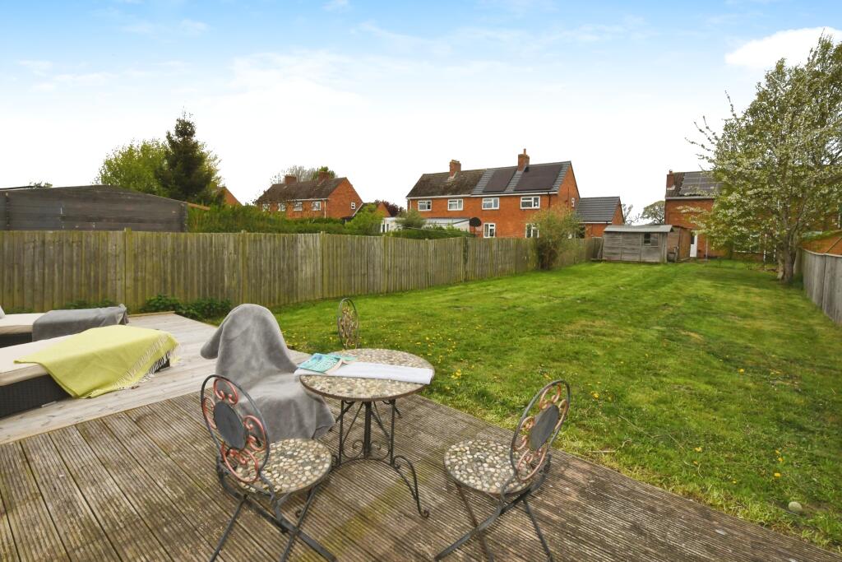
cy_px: 281
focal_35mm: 16
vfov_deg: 73.8
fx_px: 374
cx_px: 421
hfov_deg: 96.7
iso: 800
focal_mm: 11
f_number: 20
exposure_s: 1/250
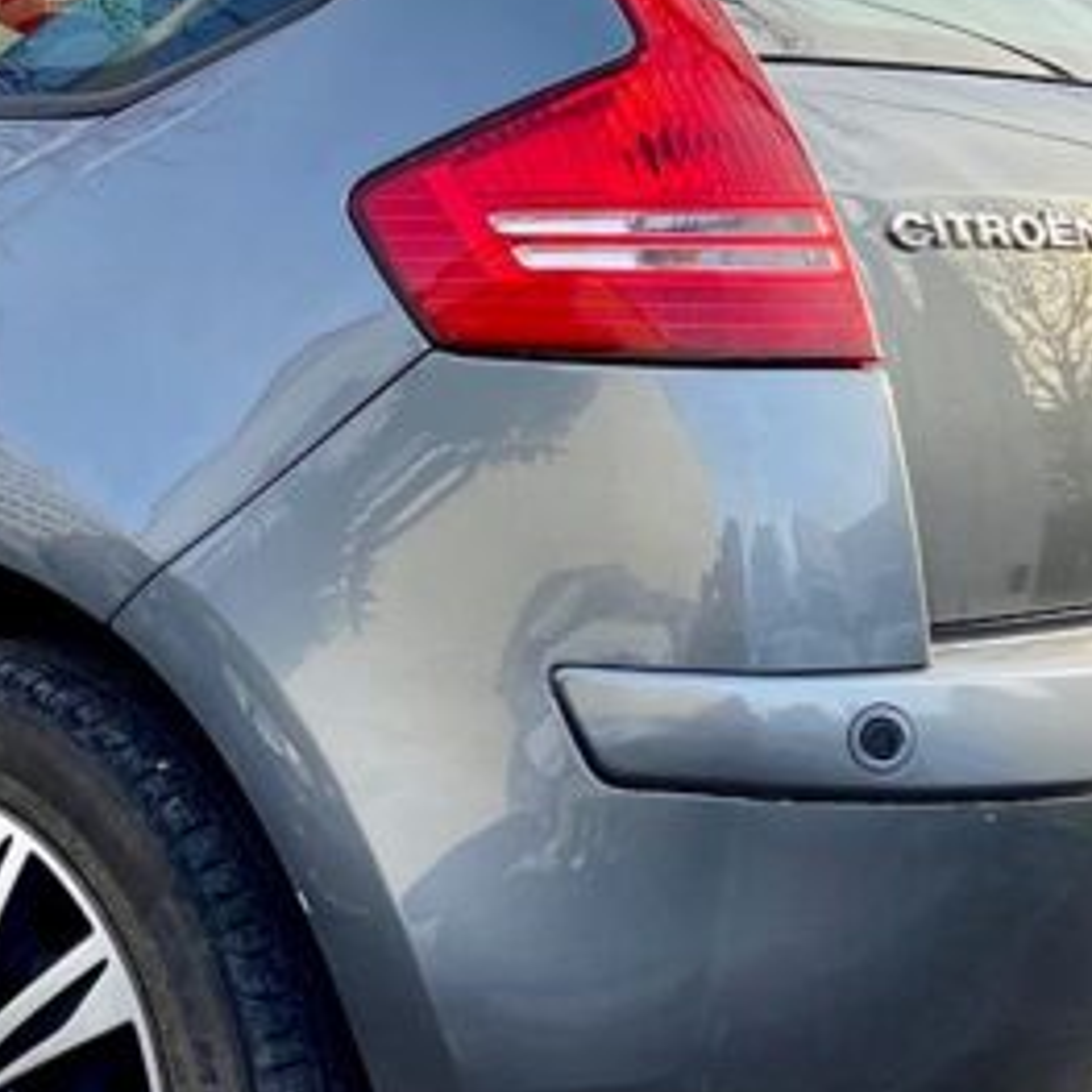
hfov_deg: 24.0
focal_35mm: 70
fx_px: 2498
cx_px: 104
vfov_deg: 24.6
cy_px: 448
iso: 32
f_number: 1.8
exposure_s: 1/630
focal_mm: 4.25
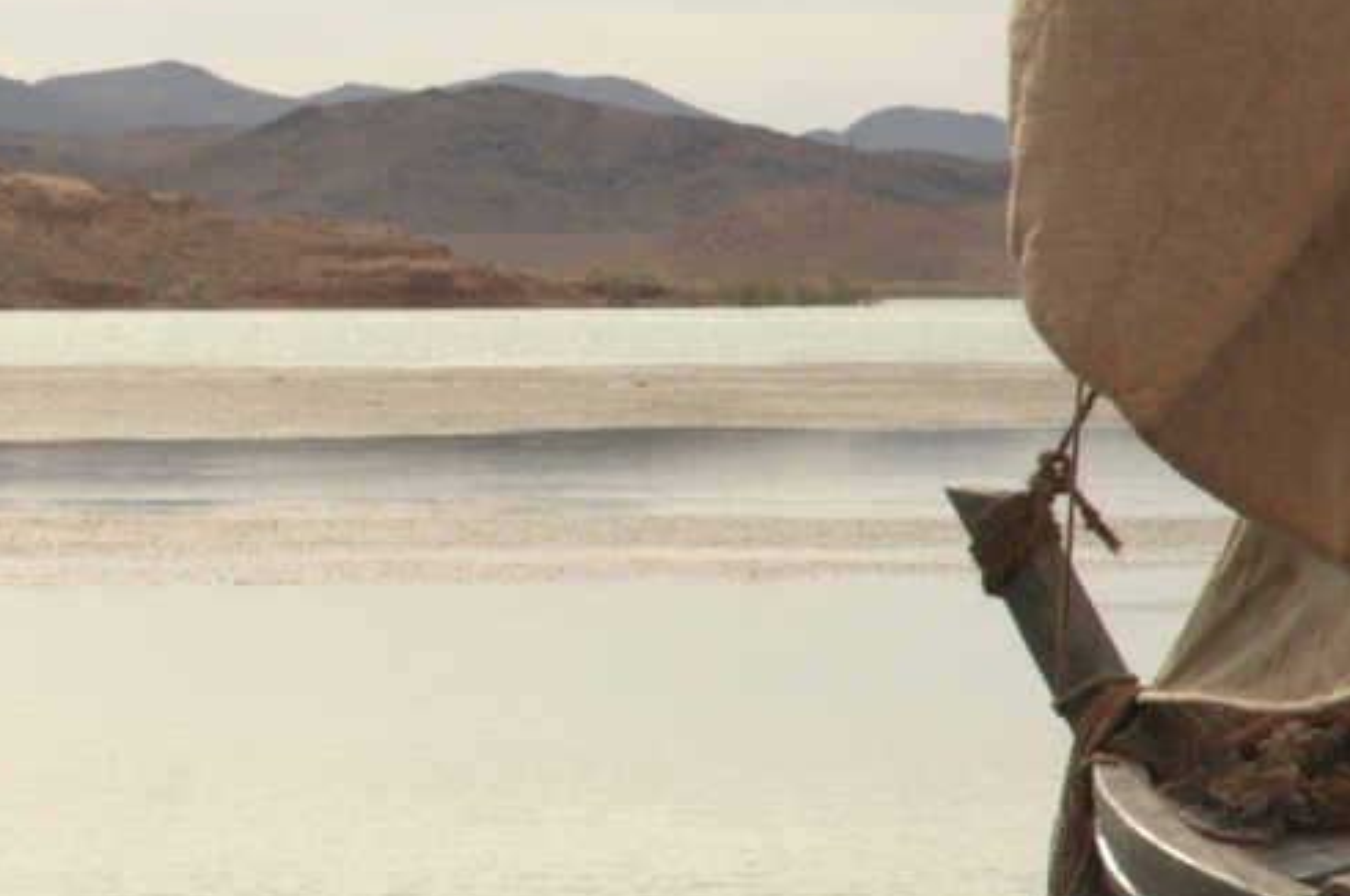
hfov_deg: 7.6
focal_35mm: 269
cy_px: 273
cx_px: -228
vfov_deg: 5.1
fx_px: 10074
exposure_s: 1/200
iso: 320
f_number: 36
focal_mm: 110
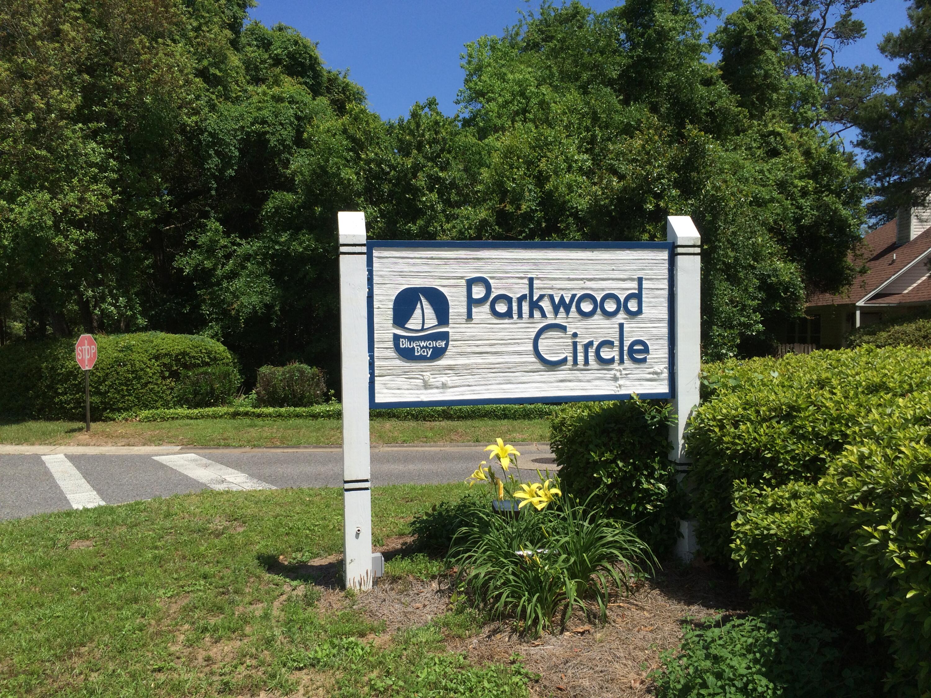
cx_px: 466
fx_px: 780
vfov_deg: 48.2
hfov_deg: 61.7
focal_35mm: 29
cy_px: 349
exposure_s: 1/2564
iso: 32
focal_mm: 4.15
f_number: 2.2
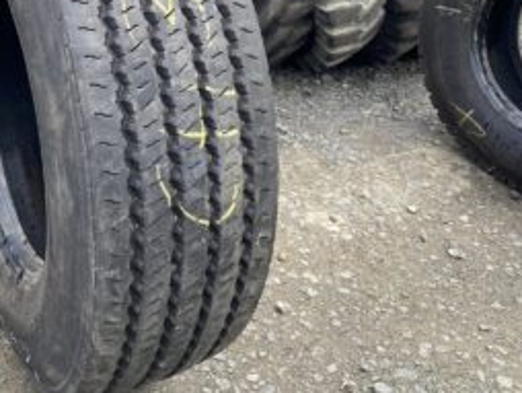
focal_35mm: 44
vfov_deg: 32.4
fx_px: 664
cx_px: 111
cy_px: 104
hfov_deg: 41.2
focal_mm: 4.25
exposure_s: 1/351
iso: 32
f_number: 1.8
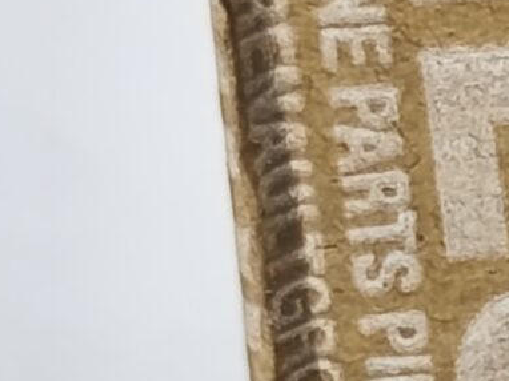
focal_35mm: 463
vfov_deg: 3.2
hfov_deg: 4.2
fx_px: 6804
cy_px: 729
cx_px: 1330
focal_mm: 6.18
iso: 125
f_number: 1.65
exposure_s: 1/100
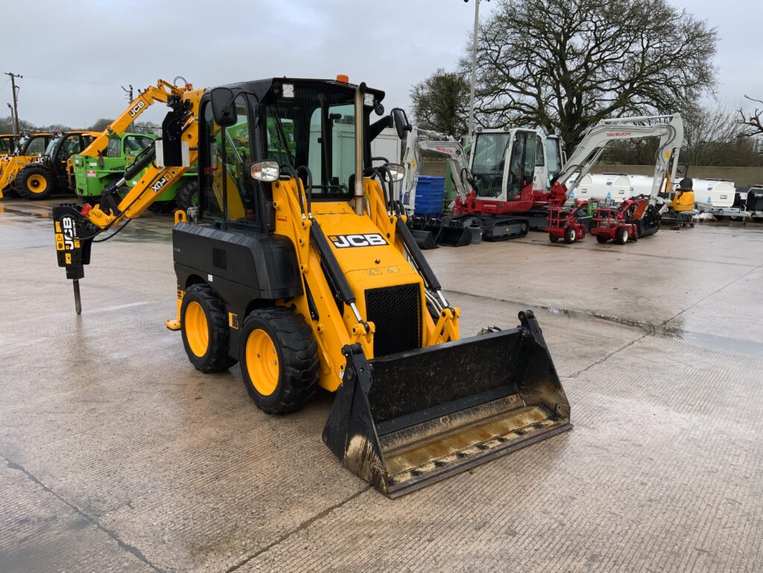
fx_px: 639
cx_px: 382
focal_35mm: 29
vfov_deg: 48.2
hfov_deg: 61.7
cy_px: 286
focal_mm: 3
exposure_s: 1/262
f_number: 1.8
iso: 16
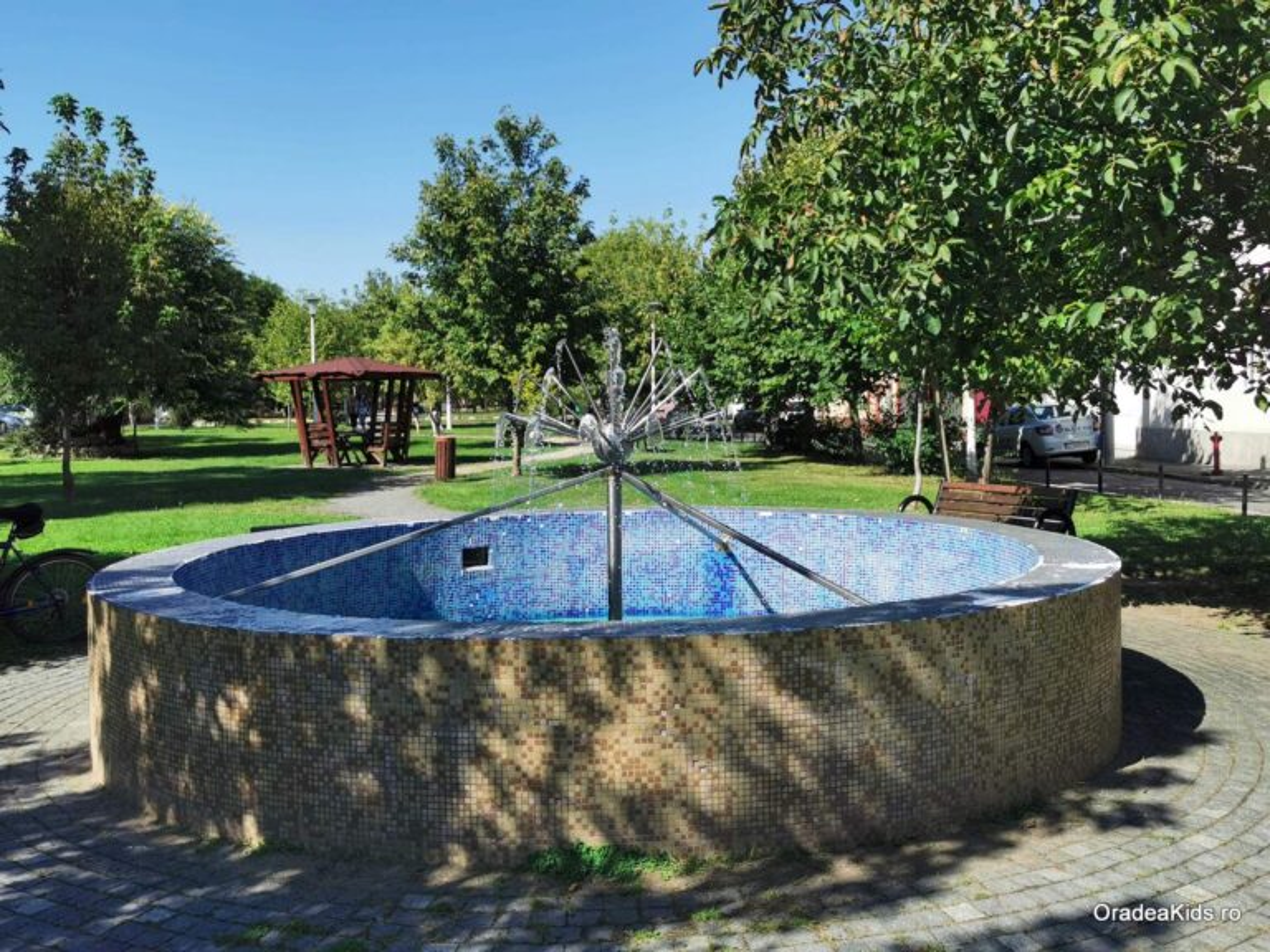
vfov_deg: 40.7
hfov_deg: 52.6
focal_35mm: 35
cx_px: 635
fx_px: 1284
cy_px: 476
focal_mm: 5.56
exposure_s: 1/3460
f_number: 1.6
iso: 50
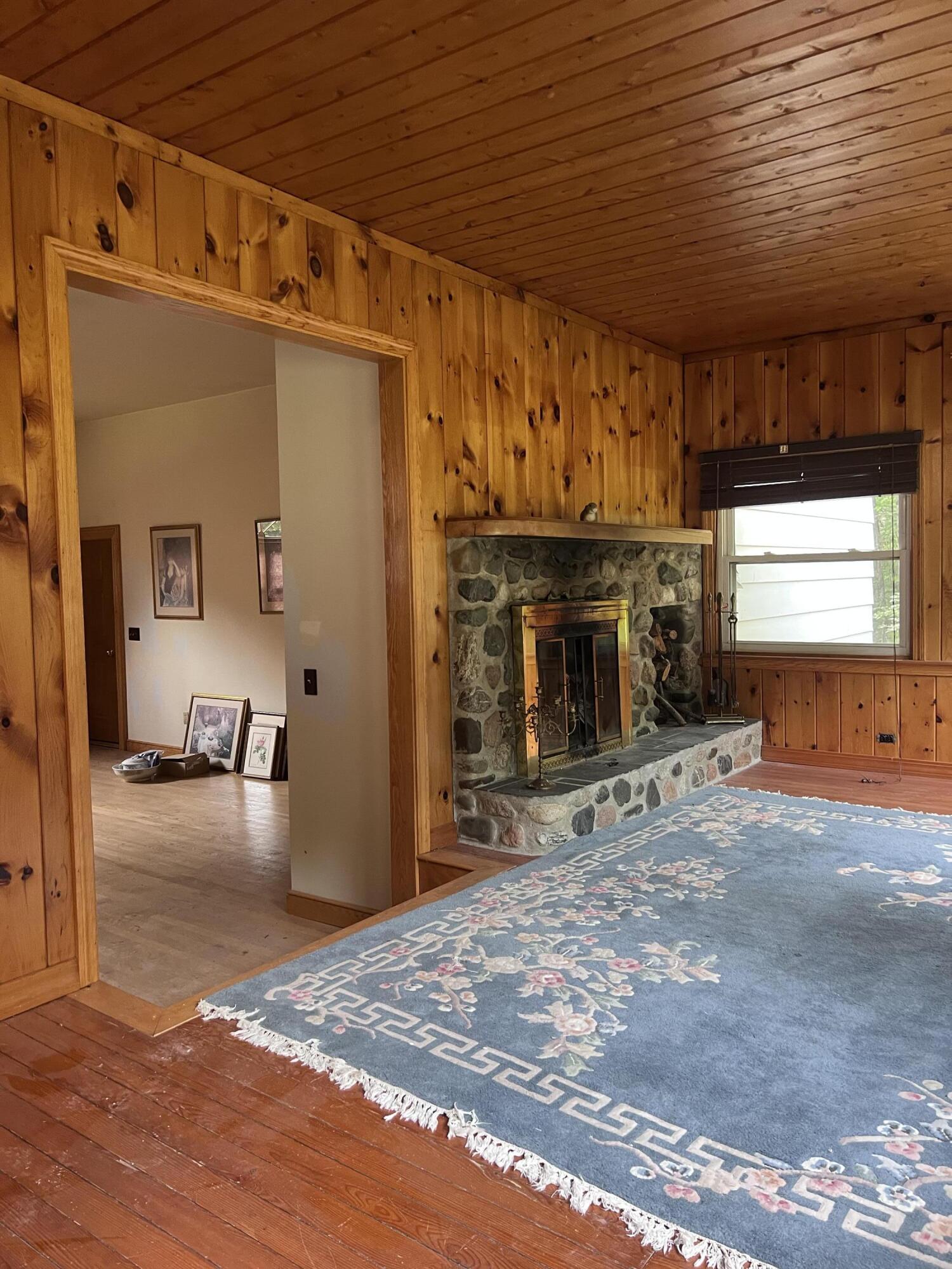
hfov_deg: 53.1
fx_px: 953
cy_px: 634
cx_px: 476
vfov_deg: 67.3
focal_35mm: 26
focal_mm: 5.7
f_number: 1.5
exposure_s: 1/60
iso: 200
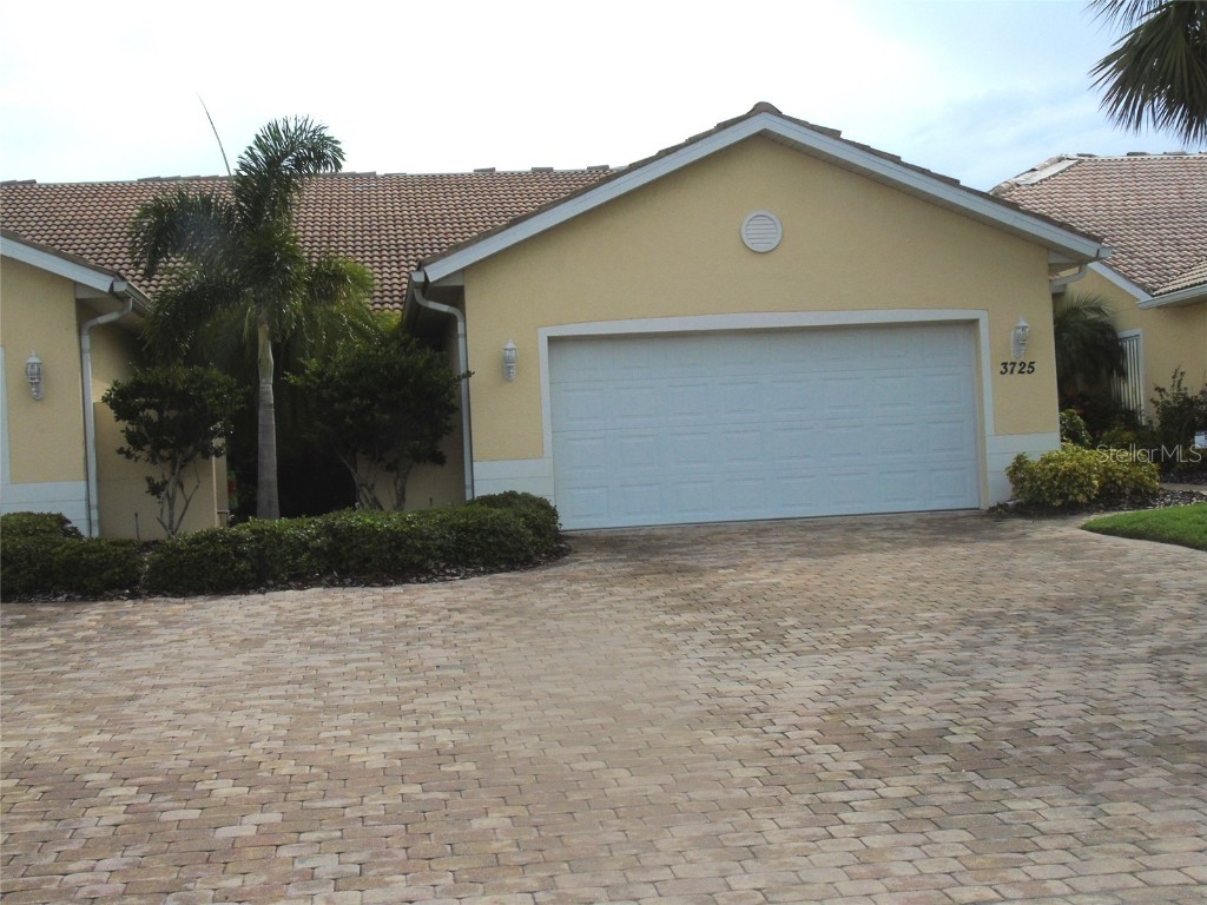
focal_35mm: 46
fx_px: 1604
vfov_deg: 31.5
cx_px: 604
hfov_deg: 41.2
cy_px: 452
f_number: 4.1
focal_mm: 8.2
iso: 80
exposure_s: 1/400
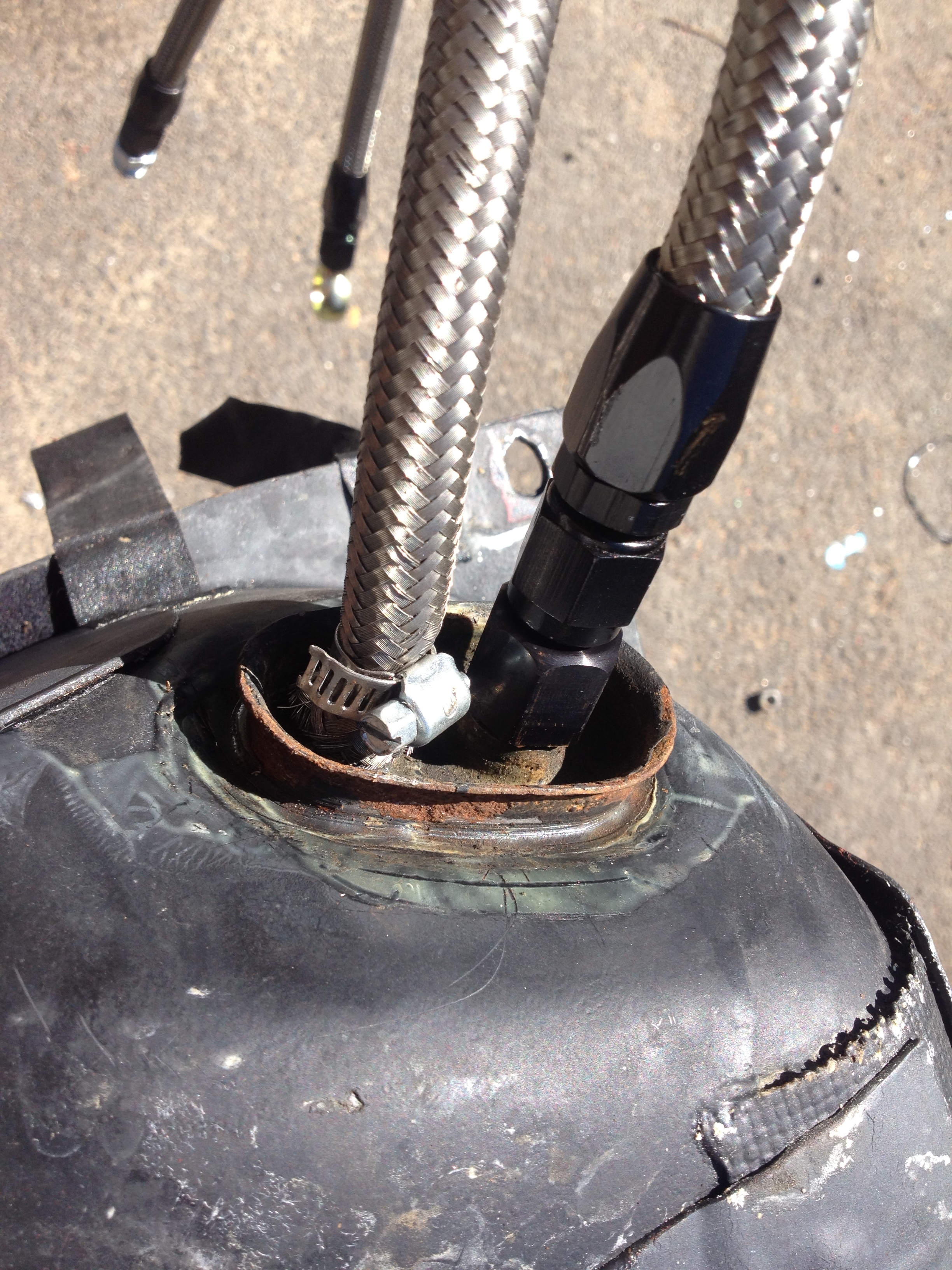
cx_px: 476
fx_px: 1283
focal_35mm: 35
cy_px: 635
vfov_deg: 52.6
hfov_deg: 40.7
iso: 64
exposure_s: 1/620
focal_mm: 4.28
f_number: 2.4
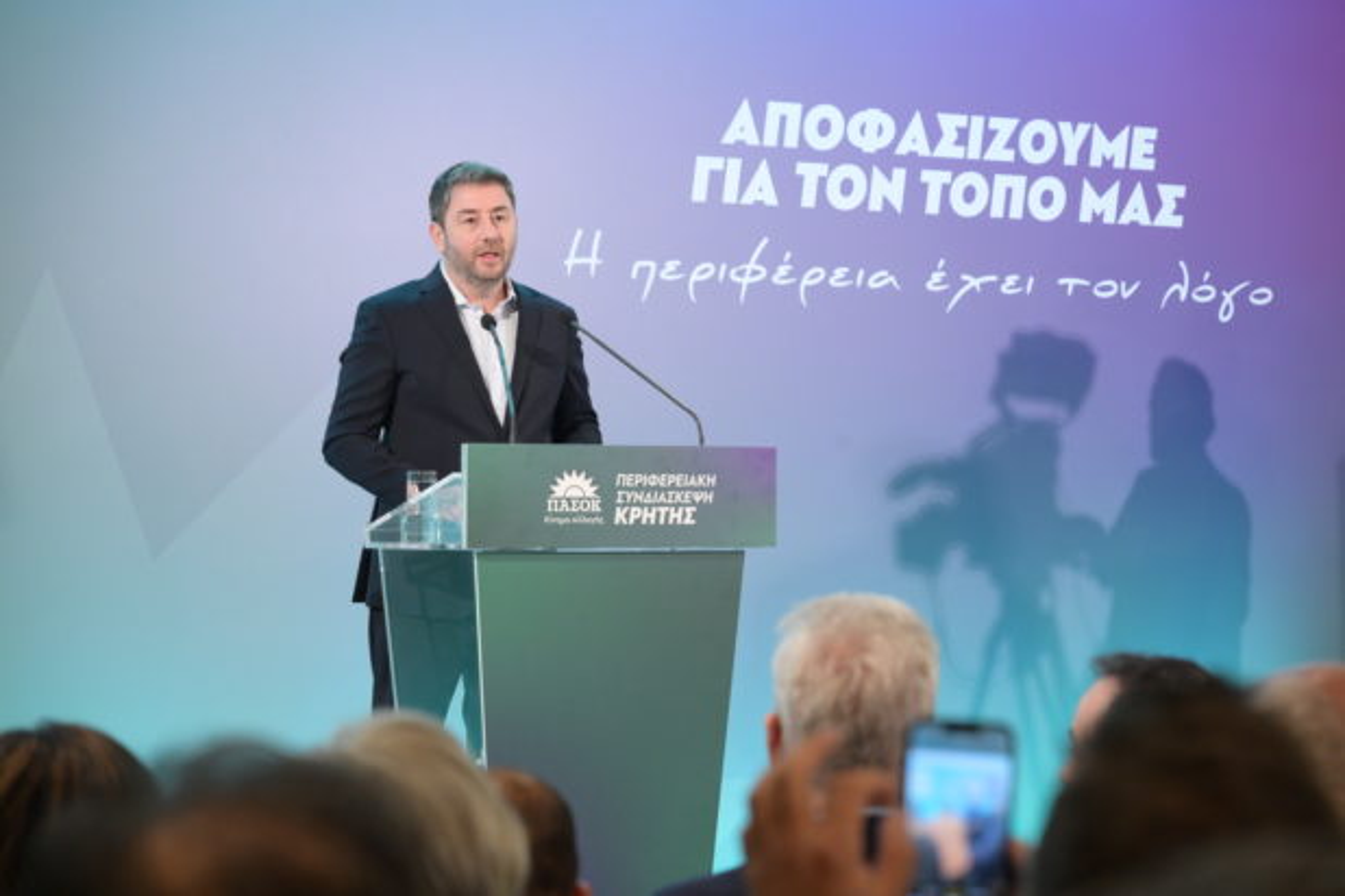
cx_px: 672
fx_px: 3586
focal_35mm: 96
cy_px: 448
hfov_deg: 21.2
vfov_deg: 14.3
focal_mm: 96
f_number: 5.6
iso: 1600
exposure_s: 1/160
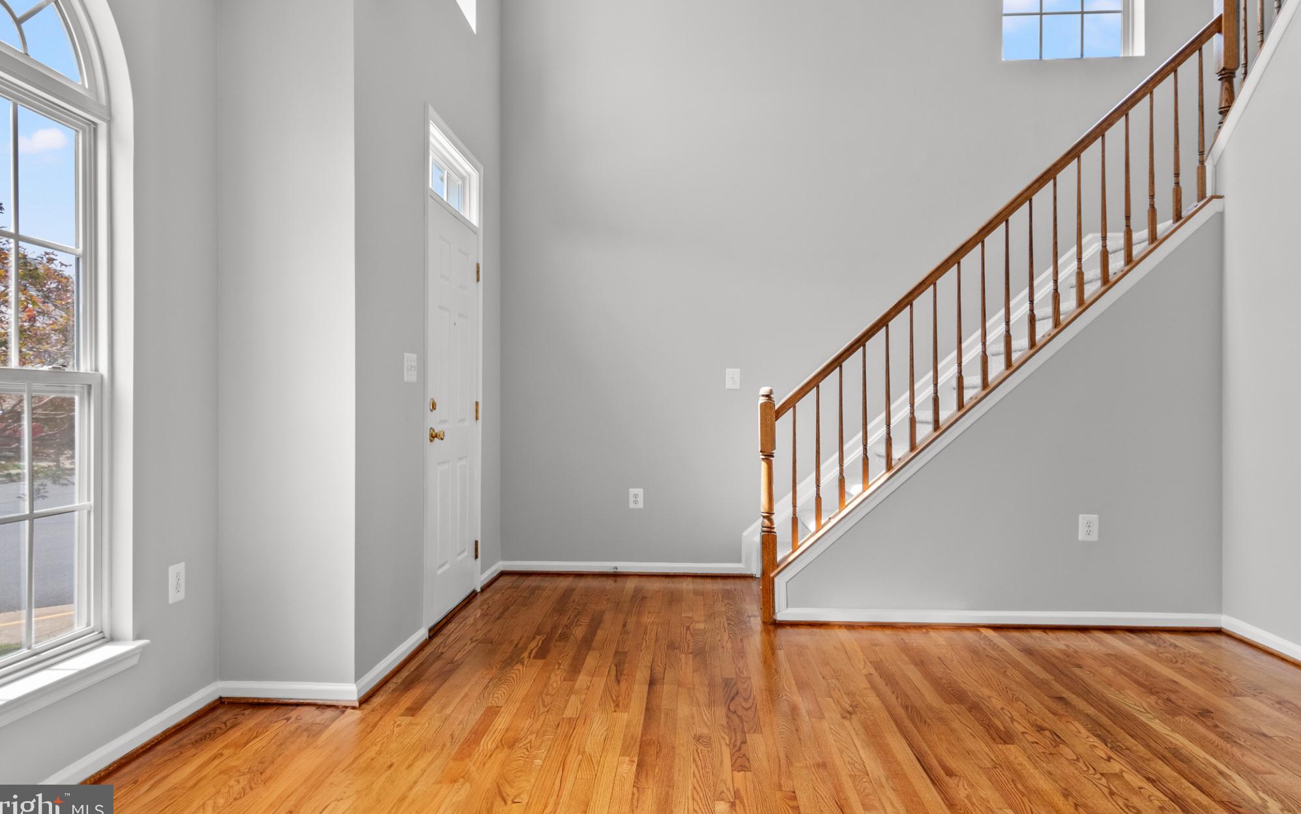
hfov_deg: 77.1
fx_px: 816
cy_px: 387
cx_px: 636
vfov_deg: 53.0
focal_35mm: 23
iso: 250
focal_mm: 11
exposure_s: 1/13
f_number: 8
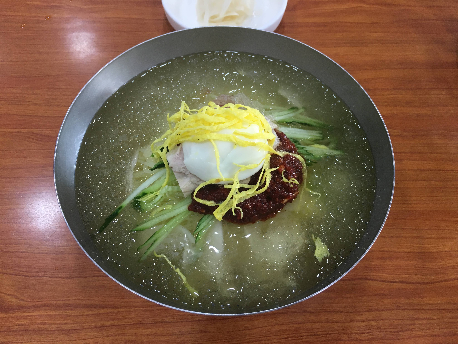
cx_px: 229
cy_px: 172
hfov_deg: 61.7
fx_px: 384
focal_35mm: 29
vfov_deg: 48.2
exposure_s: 1/30
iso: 40
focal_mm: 4.15
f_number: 2.2
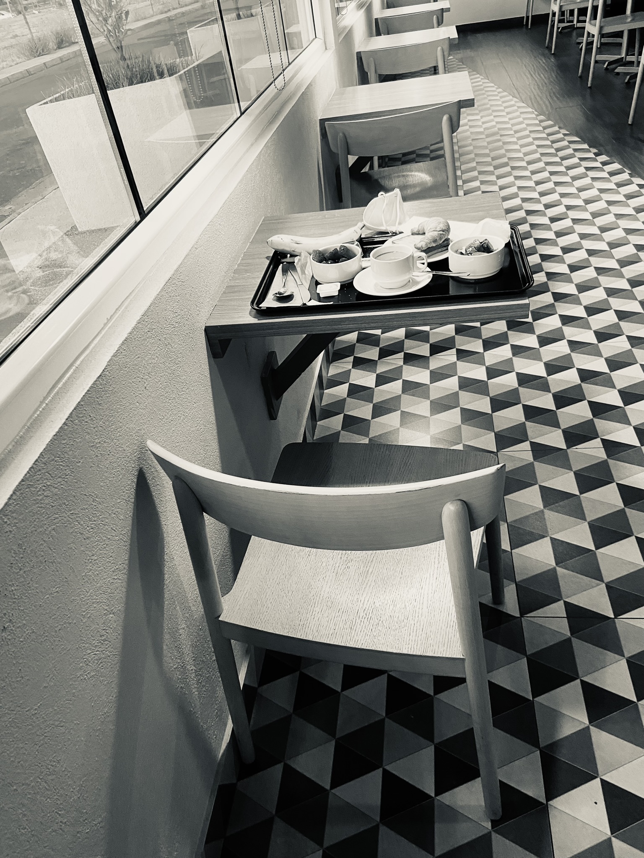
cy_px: 429
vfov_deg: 67.3
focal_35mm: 26
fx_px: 645
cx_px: 322
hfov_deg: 53.1
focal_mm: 4.25
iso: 250
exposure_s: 1/50
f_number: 1.8
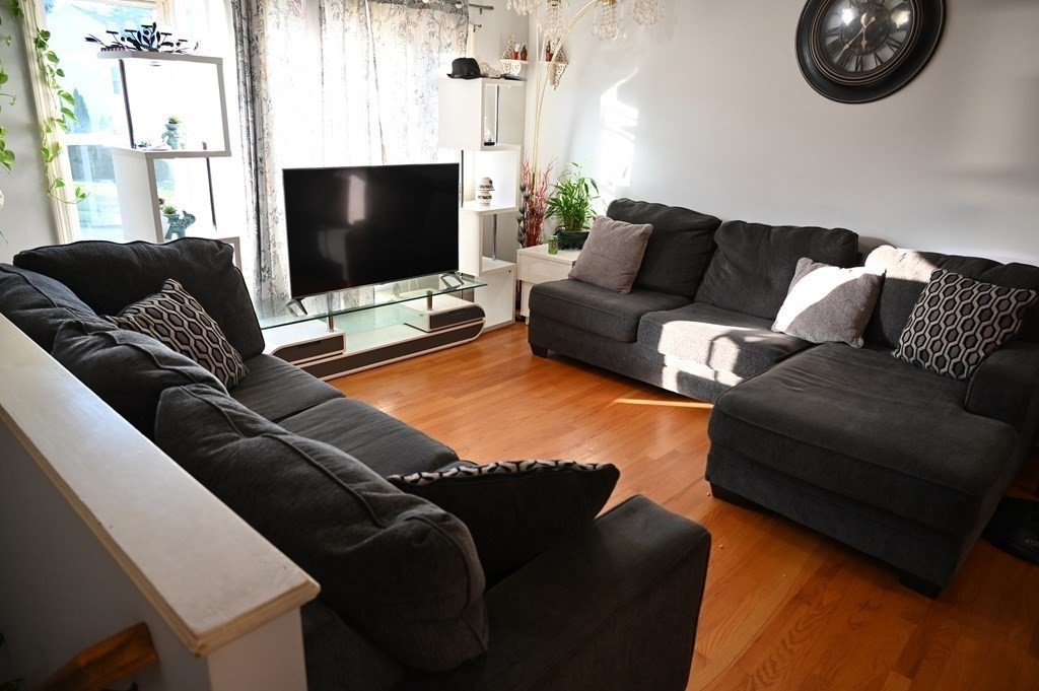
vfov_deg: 53.1
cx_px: 520
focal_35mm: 24
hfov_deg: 73.8
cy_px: 346
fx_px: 692
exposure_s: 1/125
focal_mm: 24
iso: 1000
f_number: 4
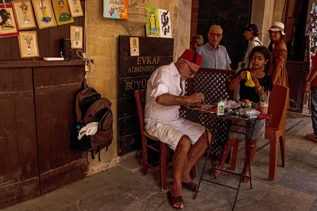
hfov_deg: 59.5
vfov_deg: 41.7
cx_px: 158
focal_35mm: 32
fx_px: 277
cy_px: 106
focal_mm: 21
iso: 100
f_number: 10
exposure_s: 1/50
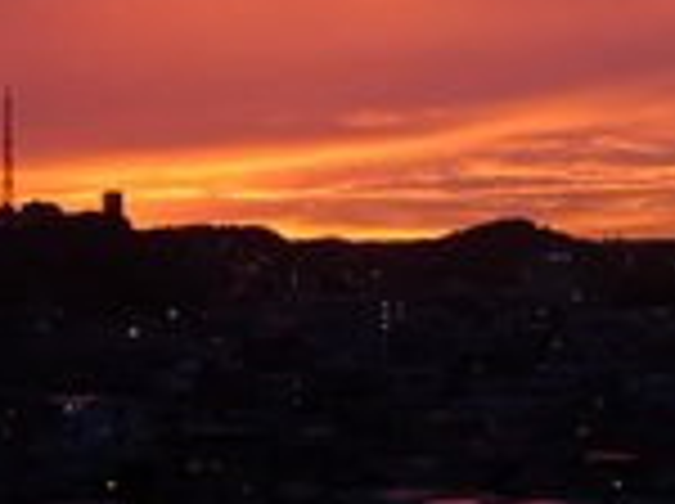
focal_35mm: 93
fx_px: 1811
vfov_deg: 15.4
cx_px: 243
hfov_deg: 21.1
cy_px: -76
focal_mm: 4.92
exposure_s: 1/30
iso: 250
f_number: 3.5
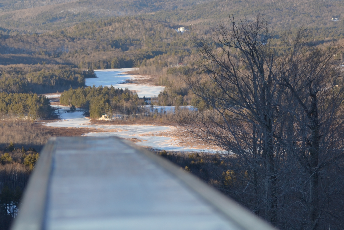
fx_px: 1452
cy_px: 44
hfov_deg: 13.5
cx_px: 113
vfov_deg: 9.0
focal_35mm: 152
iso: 100
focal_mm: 55
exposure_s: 1/320
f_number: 4
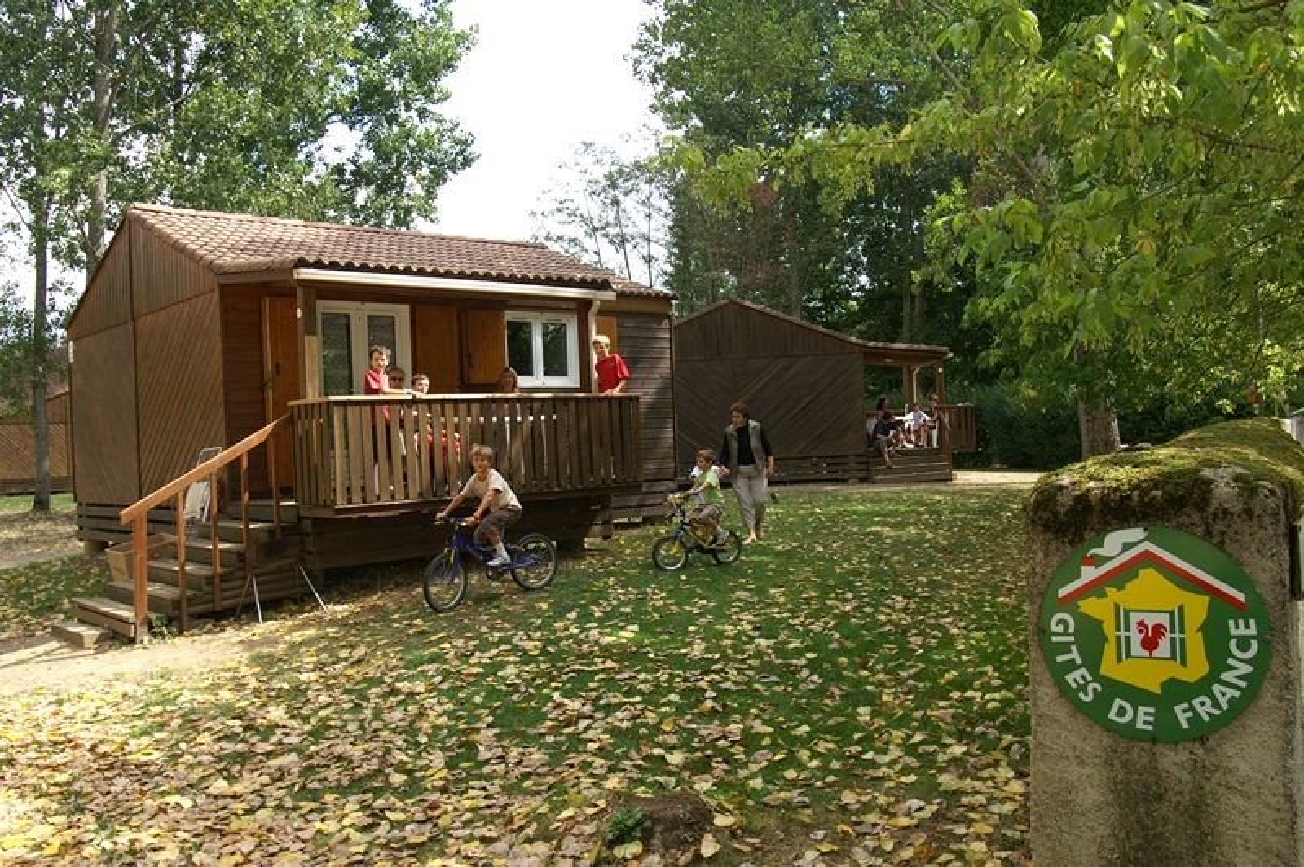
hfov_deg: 62.0
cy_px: 434
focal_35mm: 30
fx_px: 1086
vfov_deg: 43.5
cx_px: 652
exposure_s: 1/125
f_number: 7.1
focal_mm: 20
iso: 100
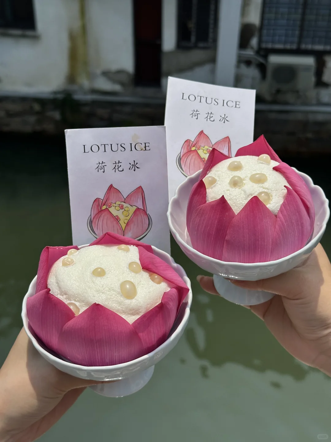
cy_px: 221
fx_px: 612
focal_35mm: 48
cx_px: 166
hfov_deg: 30.3
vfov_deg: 39.7
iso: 64
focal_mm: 6.86
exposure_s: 1/8929
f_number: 1.78
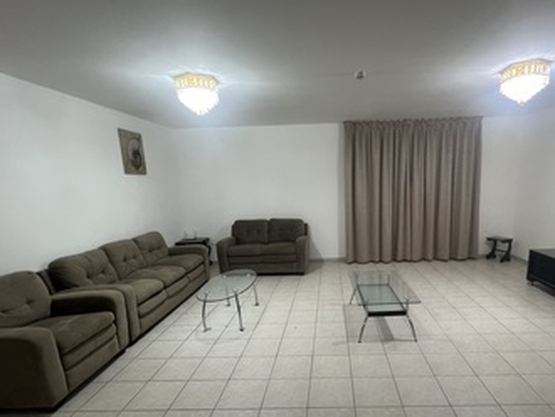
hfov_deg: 86.9
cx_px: 324
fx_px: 289
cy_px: 245
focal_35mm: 18
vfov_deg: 71.1
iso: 160
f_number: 1.8
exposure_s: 1/50
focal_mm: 1.57
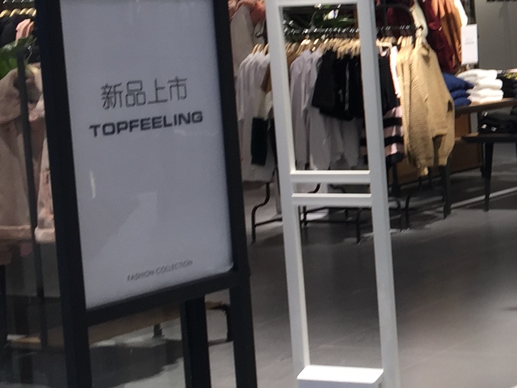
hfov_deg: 18.3
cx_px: 778
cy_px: 94
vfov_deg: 15.5
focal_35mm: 95
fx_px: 1419
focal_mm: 4.15
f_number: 2.2
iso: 32
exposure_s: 1/50
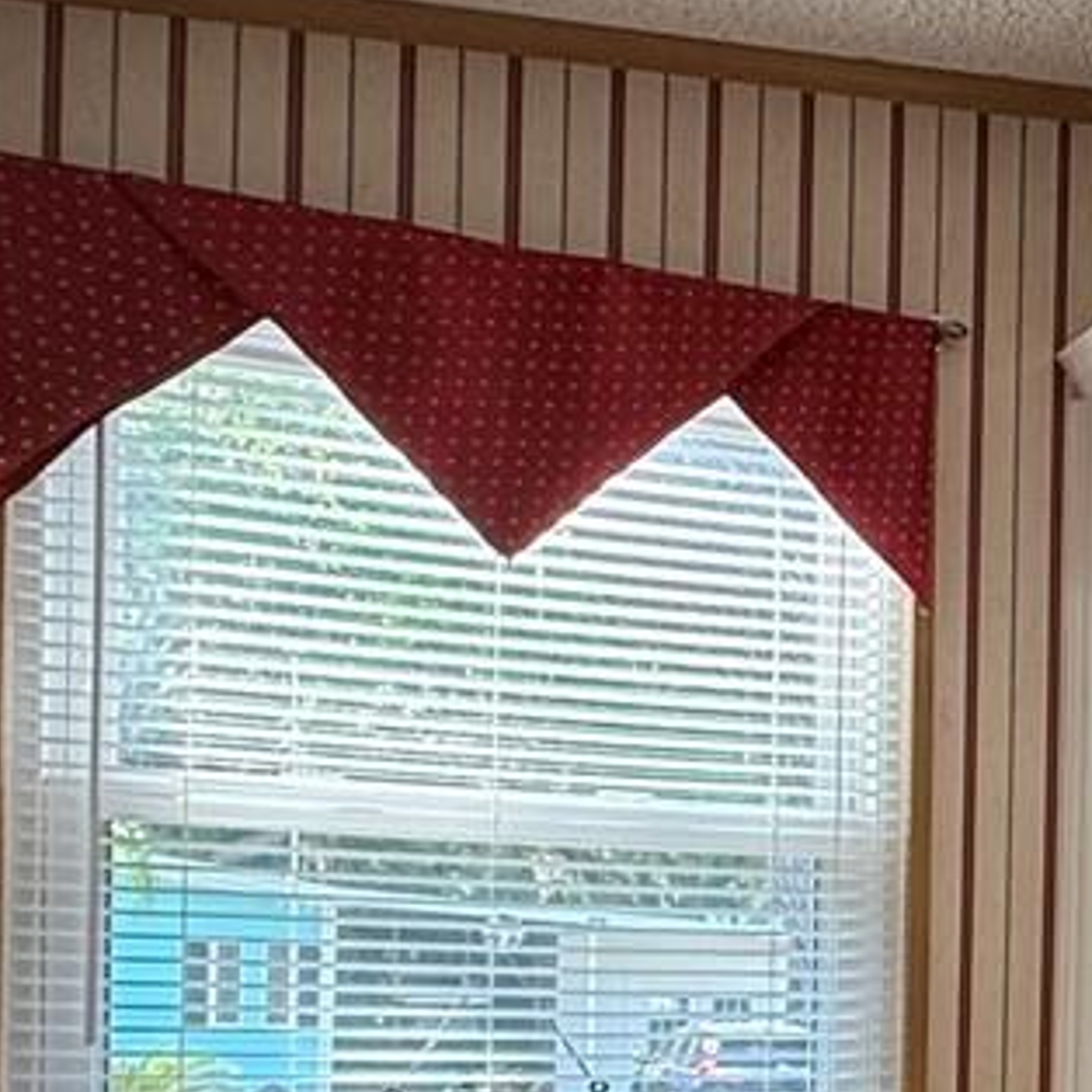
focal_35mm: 63
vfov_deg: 26.4
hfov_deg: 21.2
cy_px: 991
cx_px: 1801
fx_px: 2248
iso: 200
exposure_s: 1/120
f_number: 2.2
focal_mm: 2.22
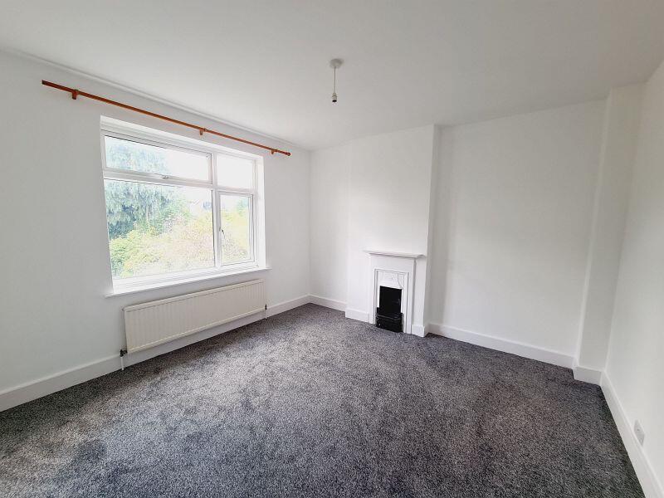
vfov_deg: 89.9
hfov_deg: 106.2
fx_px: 249
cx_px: 332
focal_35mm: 13
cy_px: 249
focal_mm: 2.2
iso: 80
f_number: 2.2
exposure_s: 1/100
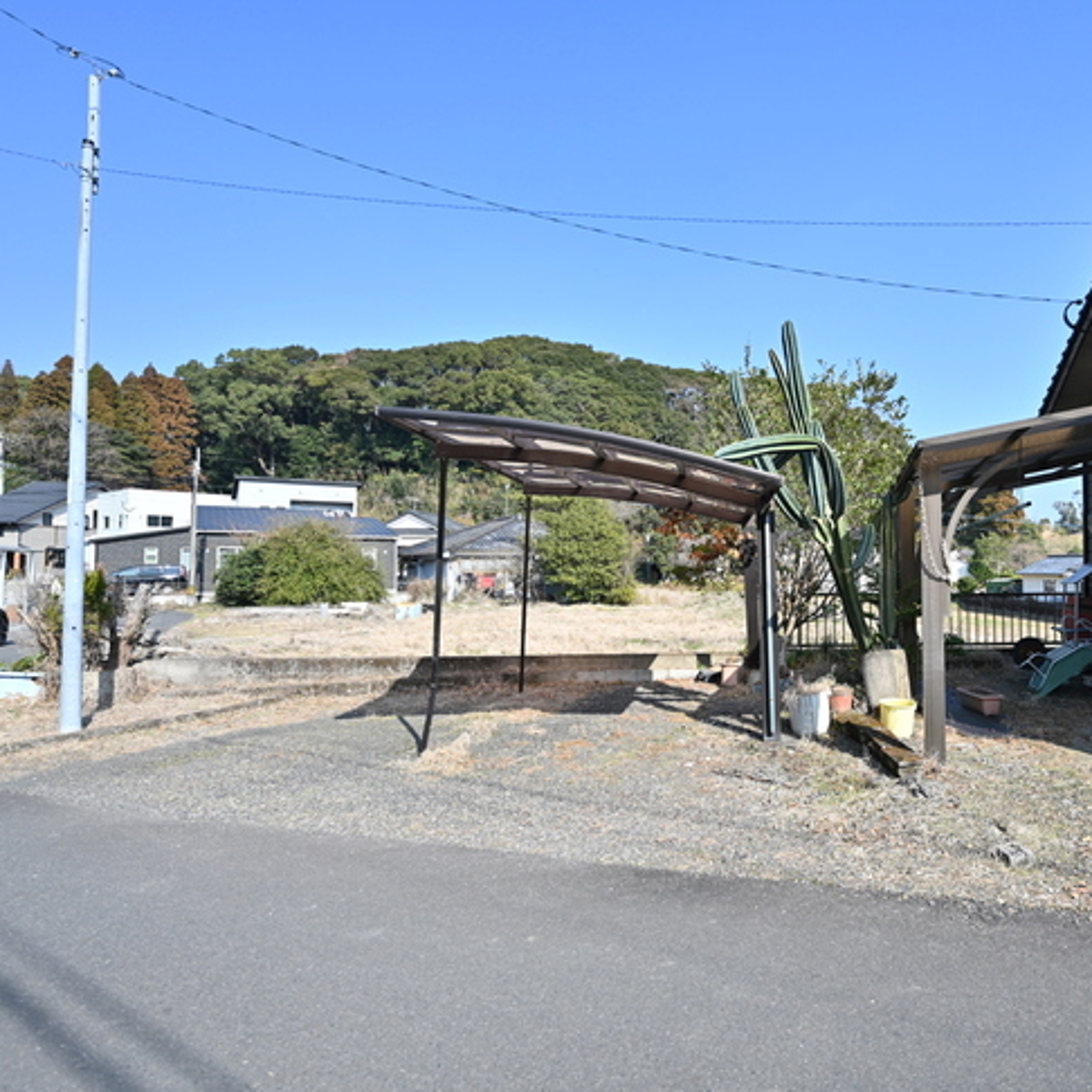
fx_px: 773
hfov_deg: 67.5
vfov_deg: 70.5
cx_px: 768
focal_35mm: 22
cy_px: 537
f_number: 2.8
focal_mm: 16.5
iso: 100
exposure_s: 1/1600
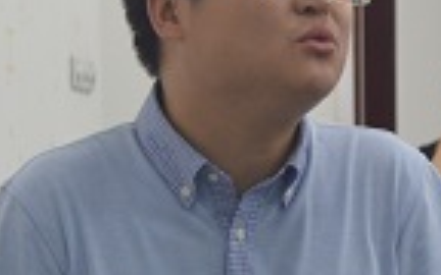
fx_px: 3451
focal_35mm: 287
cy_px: 281
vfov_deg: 4.6
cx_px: 364
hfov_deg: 7.3
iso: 400
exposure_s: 1/25
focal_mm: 45
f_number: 5
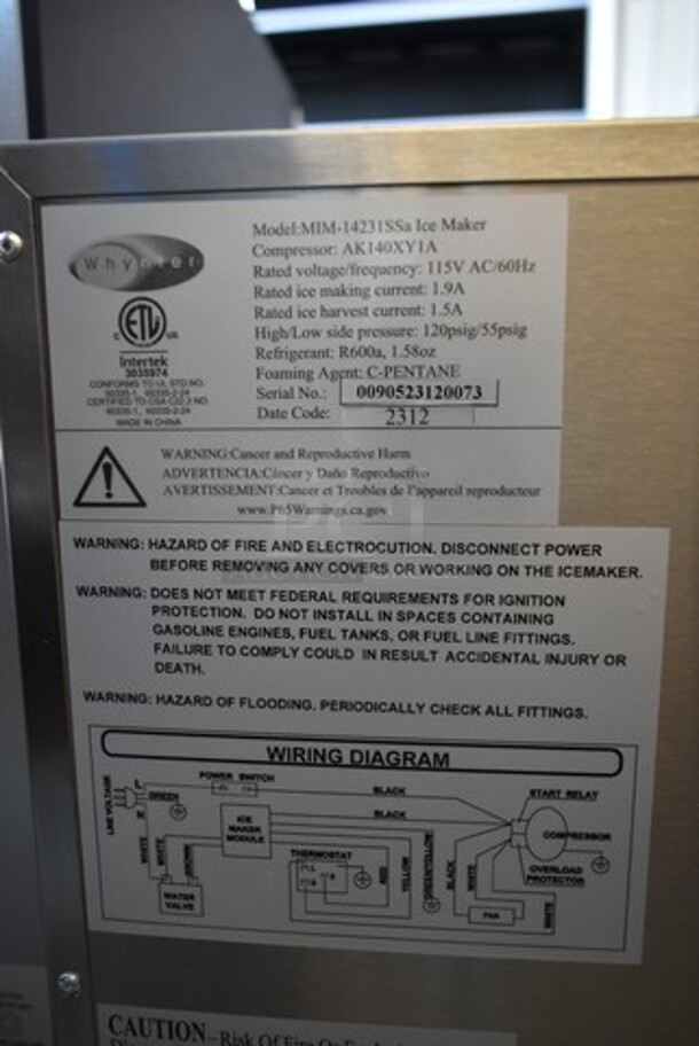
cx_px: 350
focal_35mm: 30
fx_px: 872
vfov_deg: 61.9
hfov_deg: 43.7
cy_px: 523
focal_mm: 20
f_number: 3.5
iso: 1600
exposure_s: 1/125
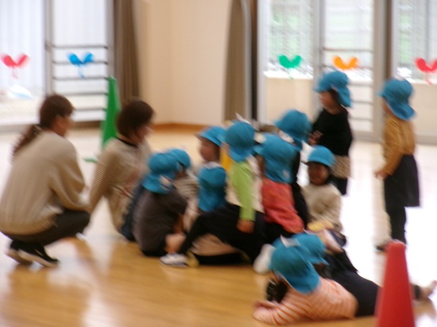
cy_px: 164
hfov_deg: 13.9
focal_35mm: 142
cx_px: 218
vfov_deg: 10.4
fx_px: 1792
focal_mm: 25.5
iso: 400
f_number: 6.3
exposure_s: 1/56
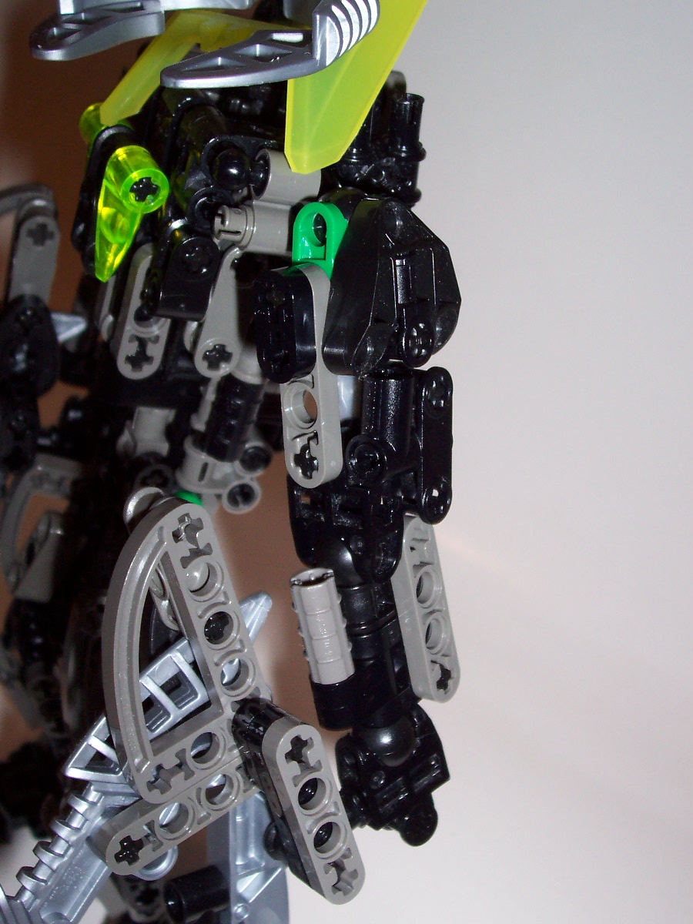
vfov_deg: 41.2
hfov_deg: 31.5
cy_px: 462
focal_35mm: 46
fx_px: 1228
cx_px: 346
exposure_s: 1/60
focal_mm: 7
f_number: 3
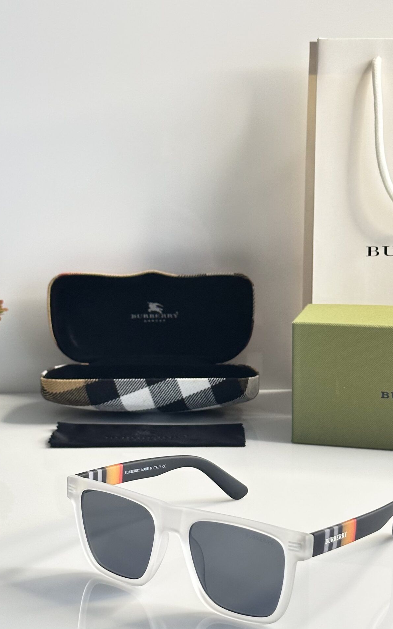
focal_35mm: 68
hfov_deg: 19.1
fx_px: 1165
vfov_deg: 30.1
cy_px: 393
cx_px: 206
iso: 250
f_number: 1.78
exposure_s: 1/58
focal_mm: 6.86
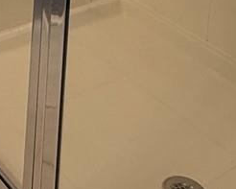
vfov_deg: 13.4
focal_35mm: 89
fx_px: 622
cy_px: -243
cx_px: 1
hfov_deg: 20.8
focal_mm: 2.22
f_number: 2.2
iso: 160
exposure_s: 1/120
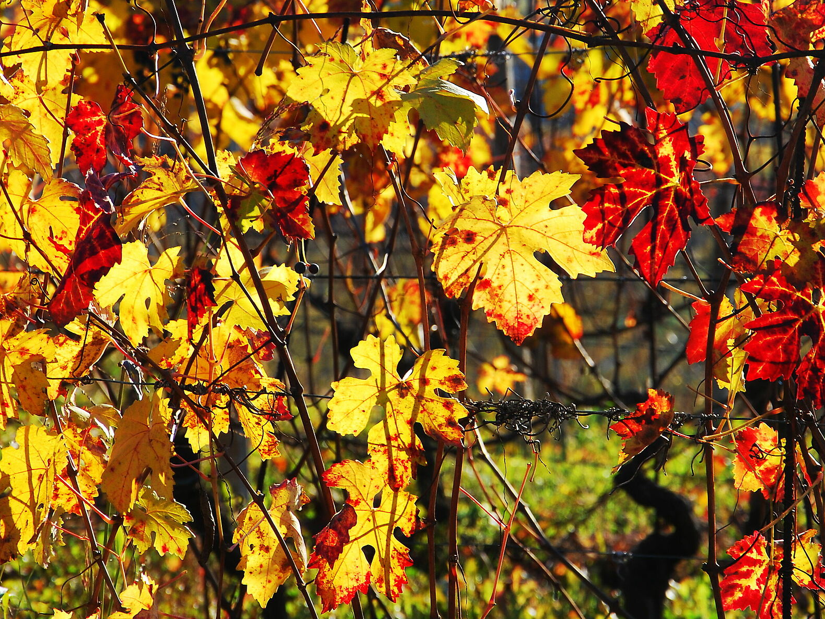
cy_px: 234
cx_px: 501
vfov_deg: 6.5
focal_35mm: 230
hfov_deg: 8.6
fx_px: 5475
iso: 100
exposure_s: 1/125
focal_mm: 105
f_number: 10
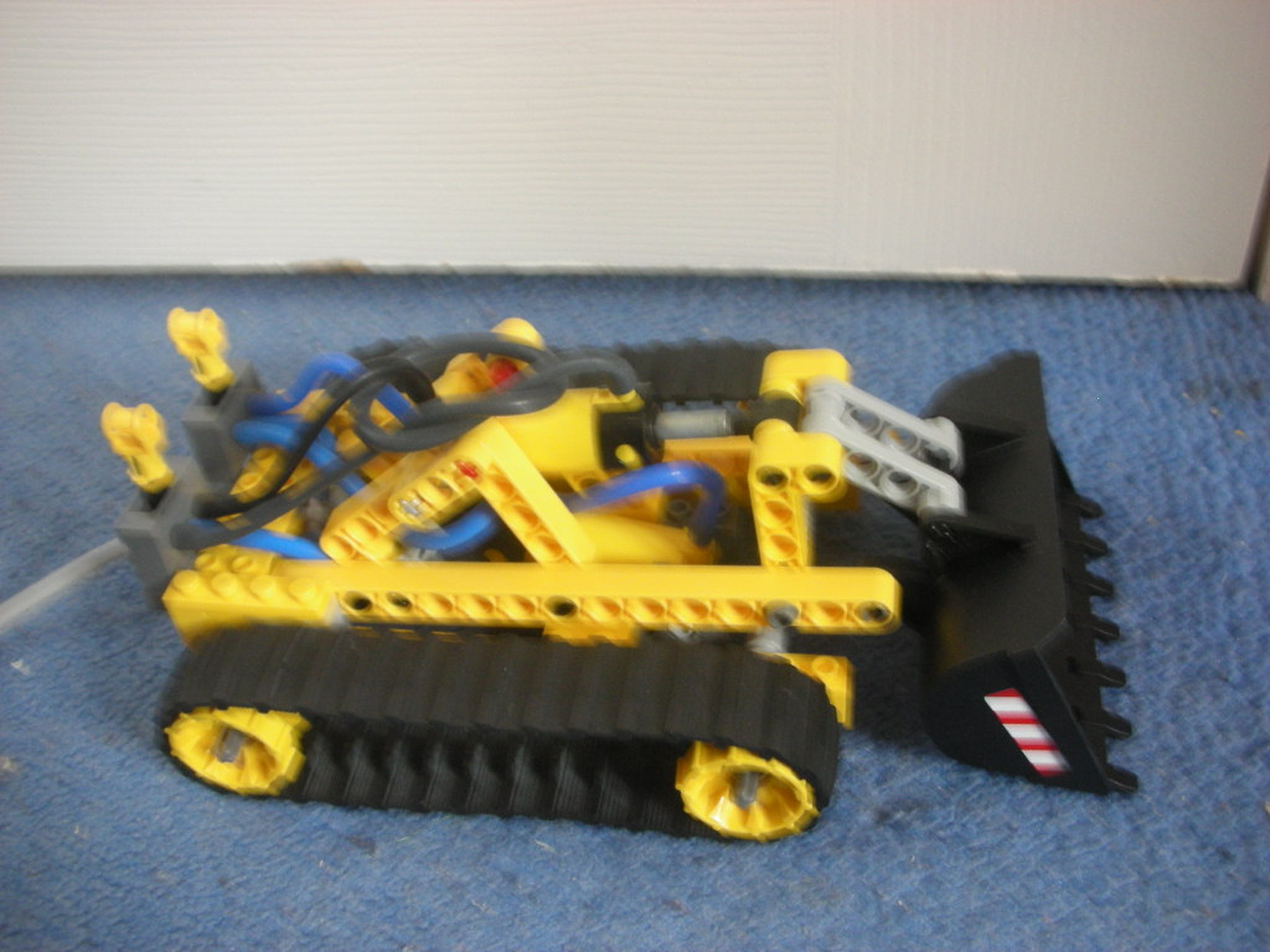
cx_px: 635
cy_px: 476
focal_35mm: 35
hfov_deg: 52.6
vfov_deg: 40.7
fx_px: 1284
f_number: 3
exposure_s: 1/4
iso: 150
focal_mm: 5.8
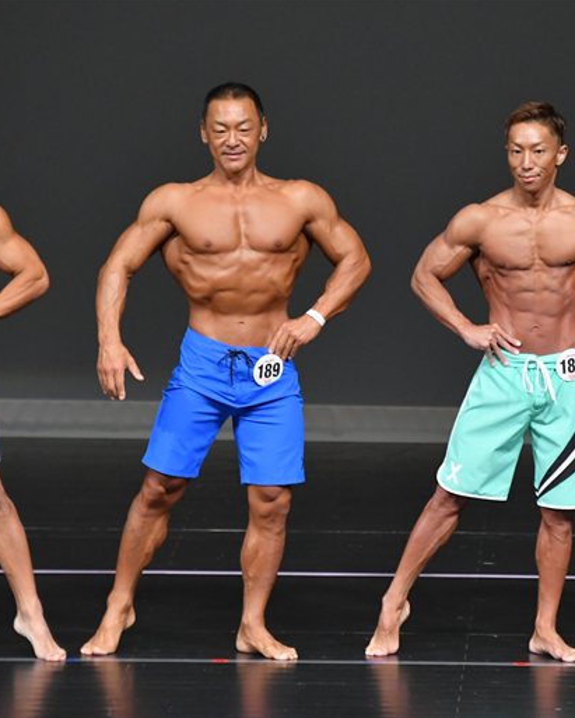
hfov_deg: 3.5
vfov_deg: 4.3
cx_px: 524
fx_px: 9479
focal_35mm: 446
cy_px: 358
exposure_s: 1/400
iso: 3200
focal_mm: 210
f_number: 5.6
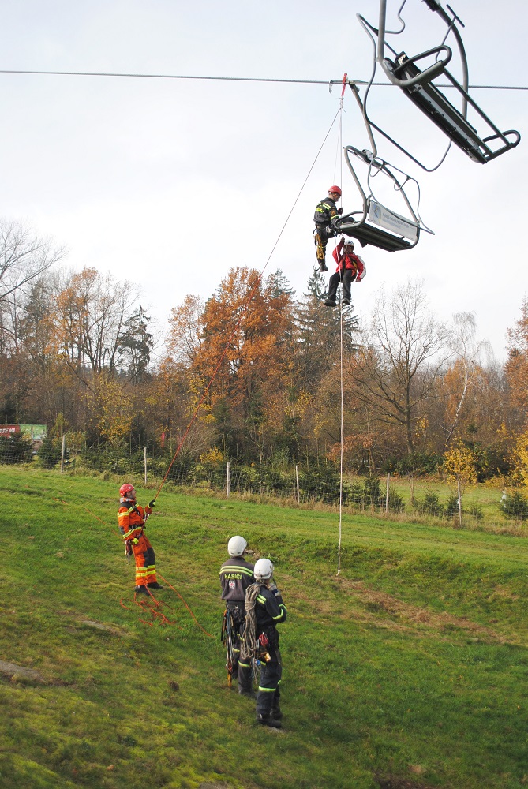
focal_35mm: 36
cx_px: 264
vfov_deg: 53.1
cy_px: 394
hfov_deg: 37.0
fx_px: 790
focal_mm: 24
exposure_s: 1/800
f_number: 4
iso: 200
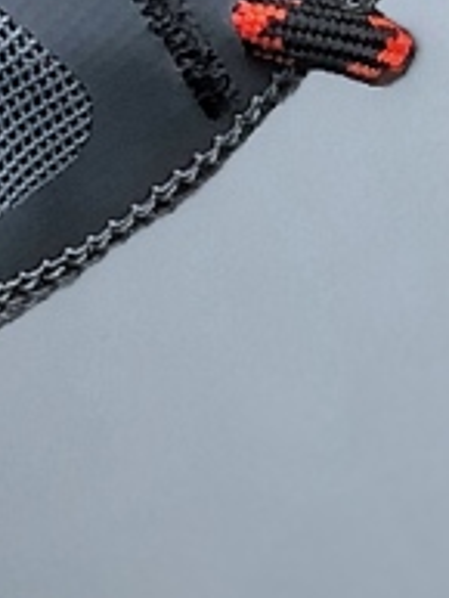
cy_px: -892
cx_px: -839
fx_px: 7342
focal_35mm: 425
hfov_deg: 3.4
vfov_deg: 4.5
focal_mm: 6.6
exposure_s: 1/50
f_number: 2.8
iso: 25
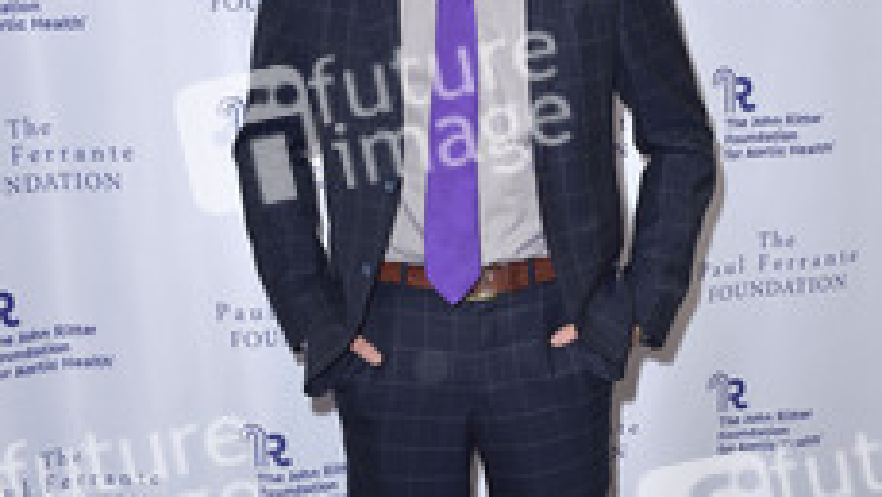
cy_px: 316
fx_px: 1497
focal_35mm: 64
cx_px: 487
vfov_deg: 18.8
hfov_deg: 32.8
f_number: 6.3
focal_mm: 35
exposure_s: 1/250
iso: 400
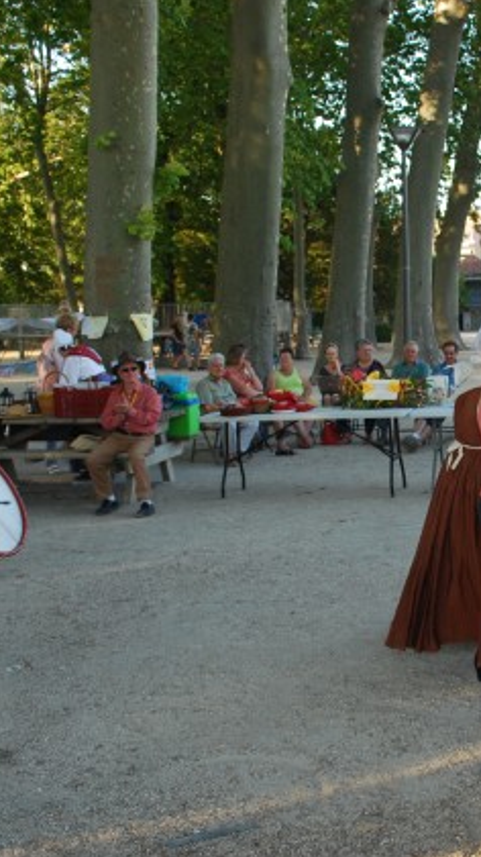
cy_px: 430
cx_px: 455
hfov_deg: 24.0
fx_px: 1089
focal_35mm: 48
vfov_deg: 42.9
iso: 200
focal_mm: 20
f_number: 5
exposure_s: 1/100
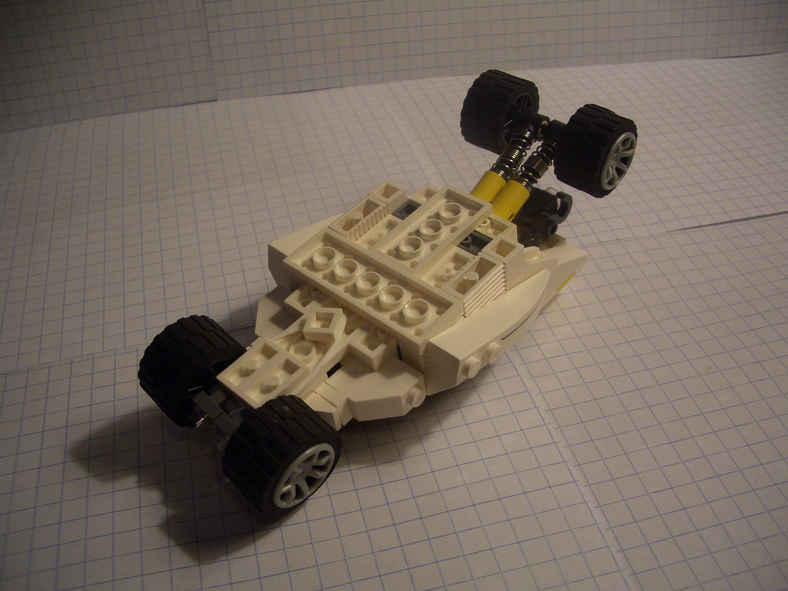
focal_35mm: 35
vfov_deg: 40.7
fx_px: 797
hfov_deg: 52.6
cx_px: 394
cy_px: 296
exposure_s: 1/25
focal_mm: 5.8
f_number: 2.6
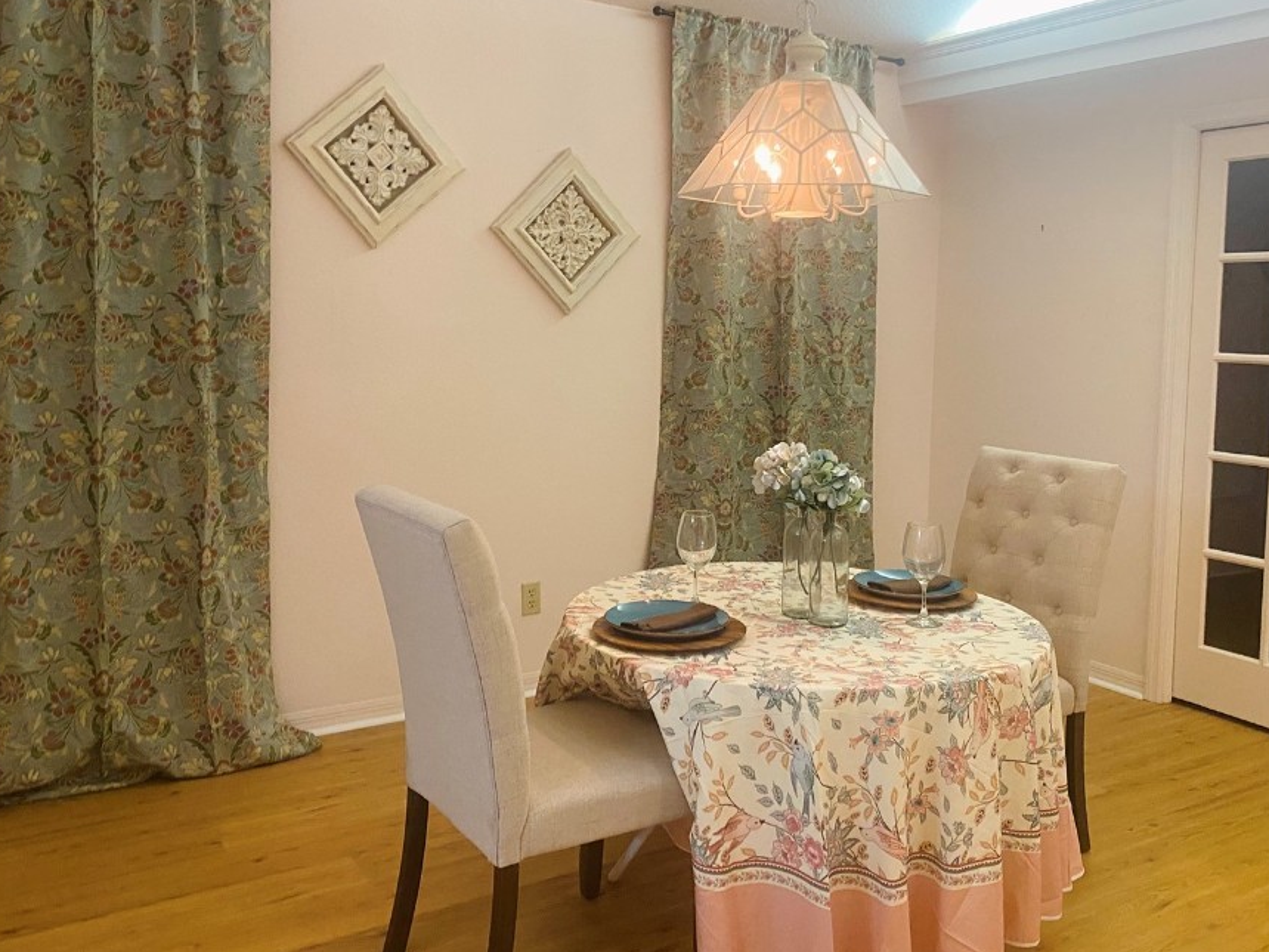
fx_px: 1136
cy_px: 414
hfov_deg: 58.3
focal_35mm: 31
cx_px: 690
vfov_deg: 45.3
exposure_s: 1/60
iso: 250
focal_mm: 4.25
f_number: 1.8
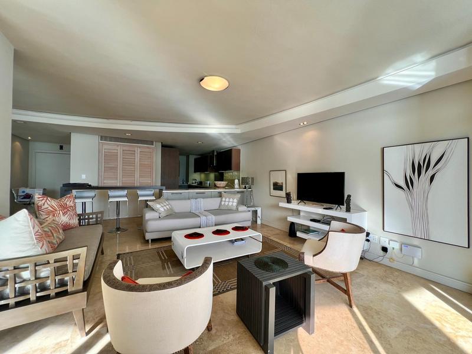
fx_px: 177
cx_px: 236
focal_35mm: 13
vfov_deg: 89.9
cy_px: 177
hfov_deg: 106.2
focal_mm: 1.57
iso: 32
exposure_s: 1/136
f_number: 1.8
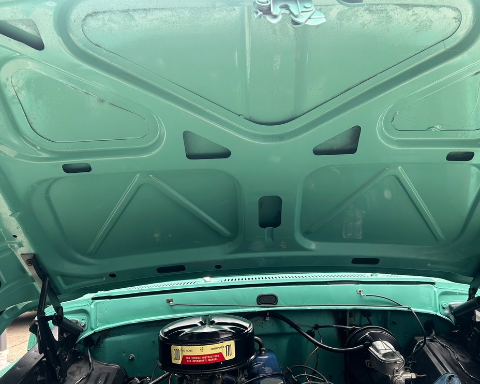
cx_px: 261
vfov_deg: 51.5
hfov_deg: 62.1
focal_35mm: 28
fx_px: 398
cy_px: 193
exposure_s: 1/293
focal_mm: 5.7
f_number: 1.5
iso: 40
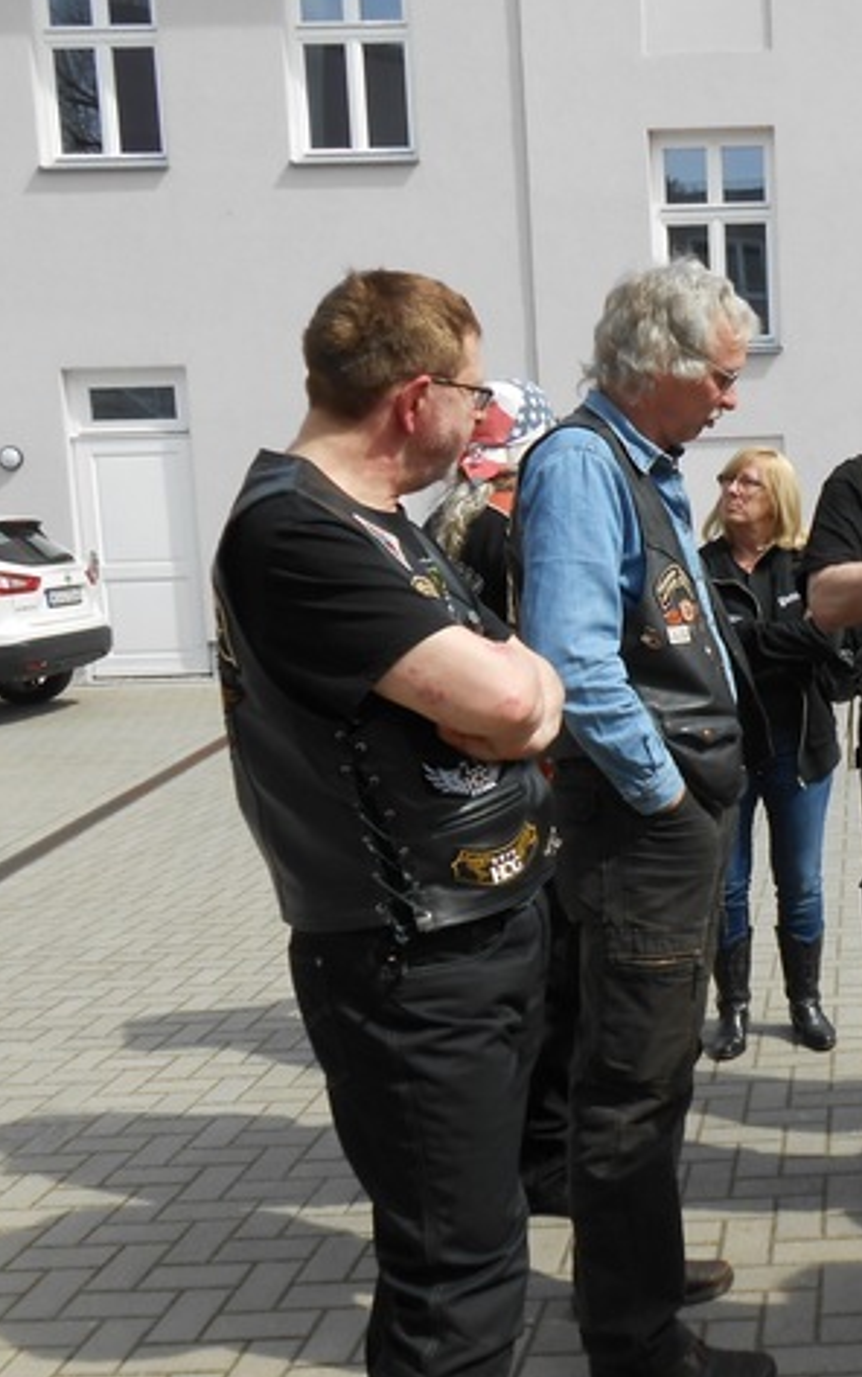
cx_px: 871
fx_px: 1615
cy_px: 681
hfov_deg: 28.0
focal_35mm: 43
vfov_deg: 46.2
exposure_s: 1/500
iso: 80
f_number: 3.8
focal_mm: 5.3
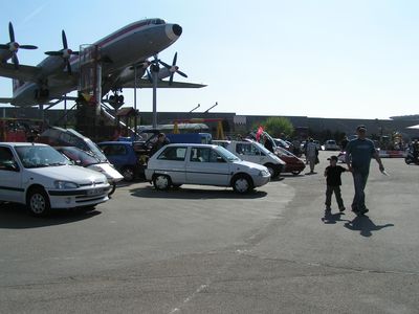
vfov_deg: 37.7
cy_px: 157
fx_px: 460
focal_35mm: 38
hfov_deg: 49.0
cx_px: 210
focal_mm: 5.8
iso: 50
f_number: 5.6
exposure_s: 1/800
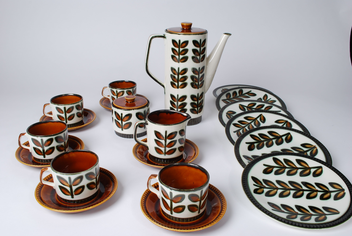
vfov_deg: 37.0
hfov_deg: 53.1
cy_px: 118
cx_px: 176
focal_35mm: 36
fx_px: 352
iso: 100
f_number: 14
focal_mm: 24
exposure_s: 1/20
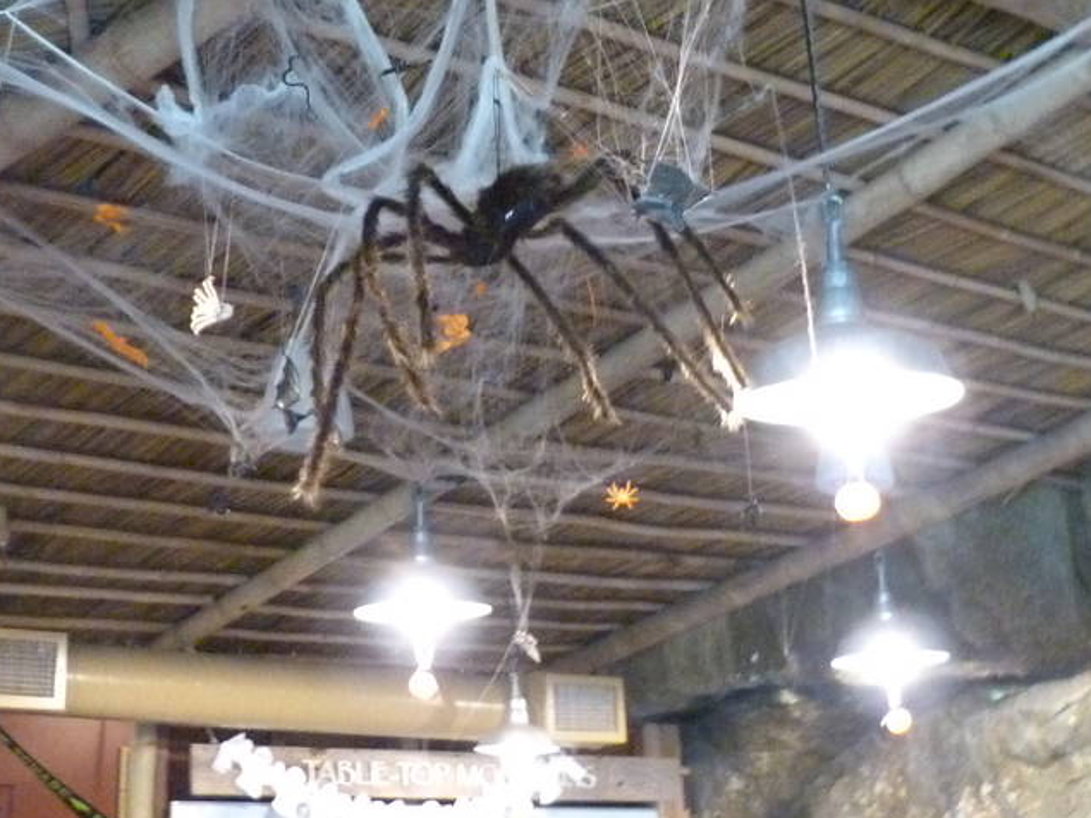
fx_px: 1985
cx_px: 423
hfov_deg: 30.6
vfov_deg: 22.9
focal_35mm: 63
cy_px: 136
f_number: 2.8
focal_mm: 4.5
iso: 640
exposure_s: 1/15
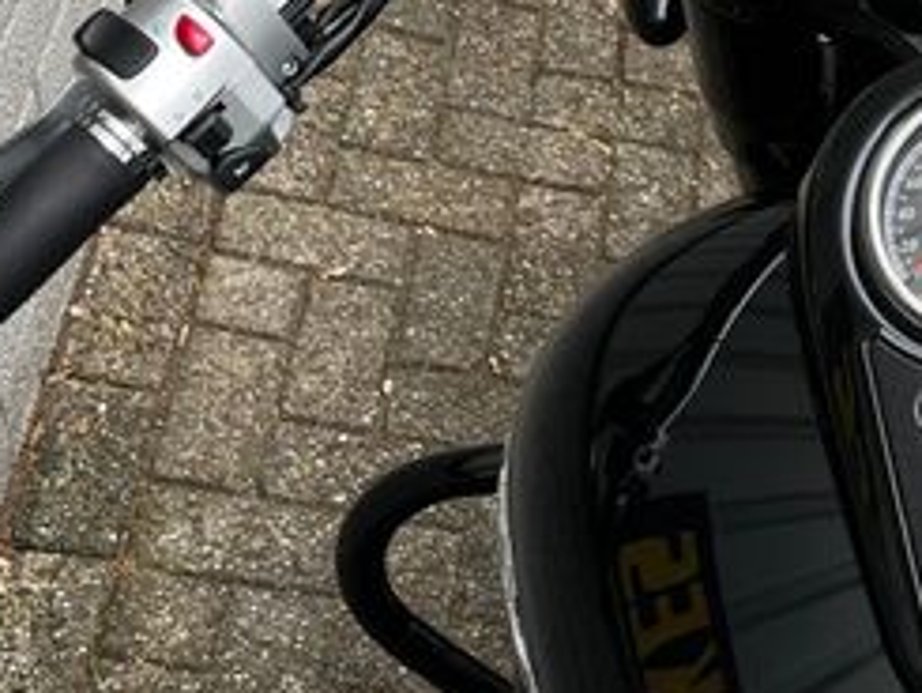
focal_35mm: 68
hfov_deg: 27.0
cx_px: 914
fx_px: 1812
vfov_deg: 21.3
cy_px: 595
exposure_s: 1/121
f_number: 1.6
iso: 50
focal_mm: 5.1
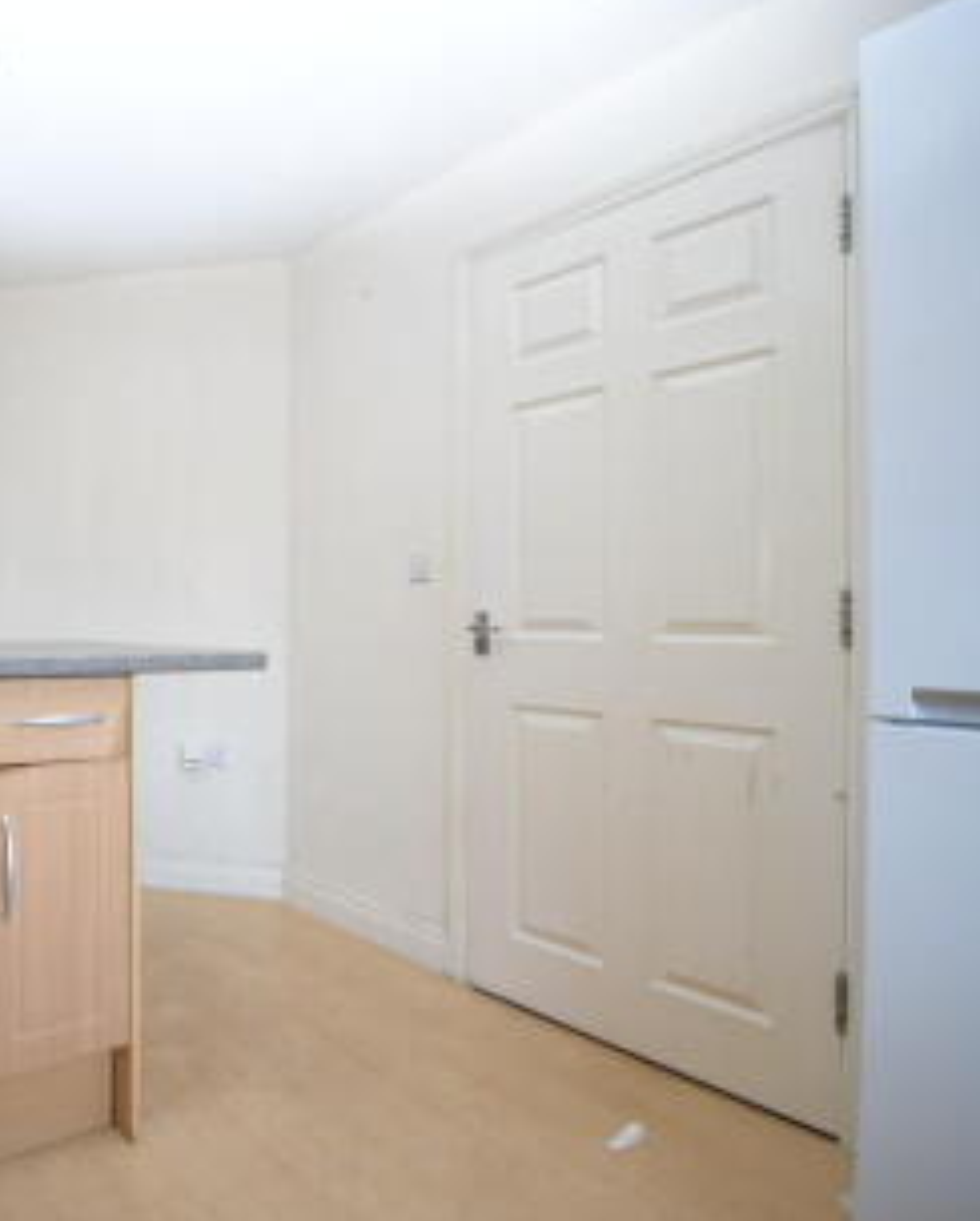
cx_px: 112
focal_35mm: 22
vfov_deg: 75.0
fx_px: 796
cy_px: 617
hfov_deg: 55.5
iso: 800
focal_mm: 10
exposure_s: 1/60
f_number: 4.5
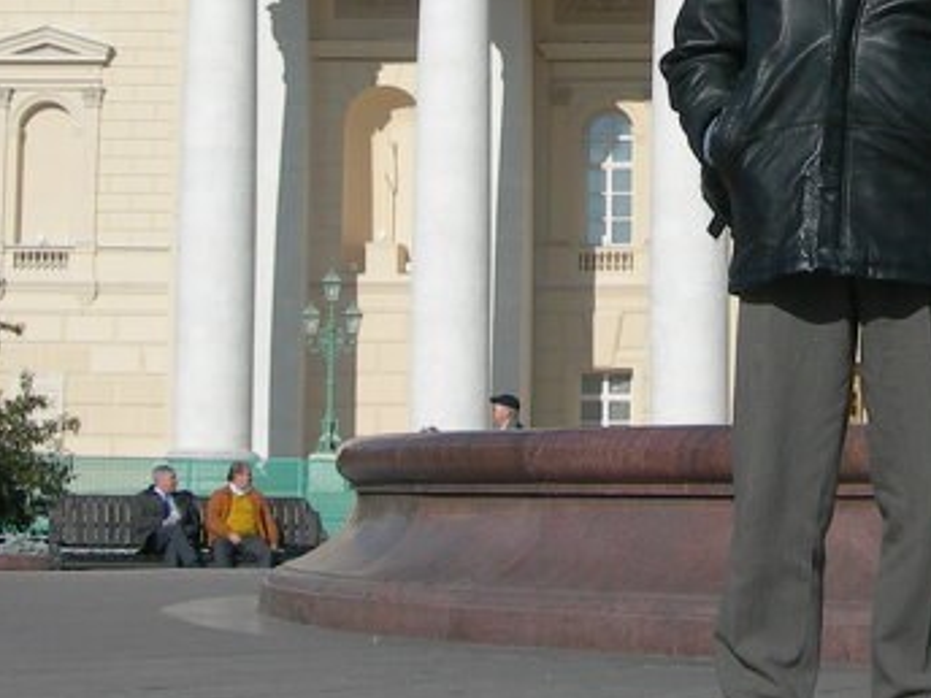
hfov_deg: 16.6
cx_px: 725
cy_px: -131
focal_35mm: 118
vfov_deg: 12.3
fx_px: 3174
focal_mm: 7.8
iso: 50
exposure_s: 1/912
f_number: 4.8
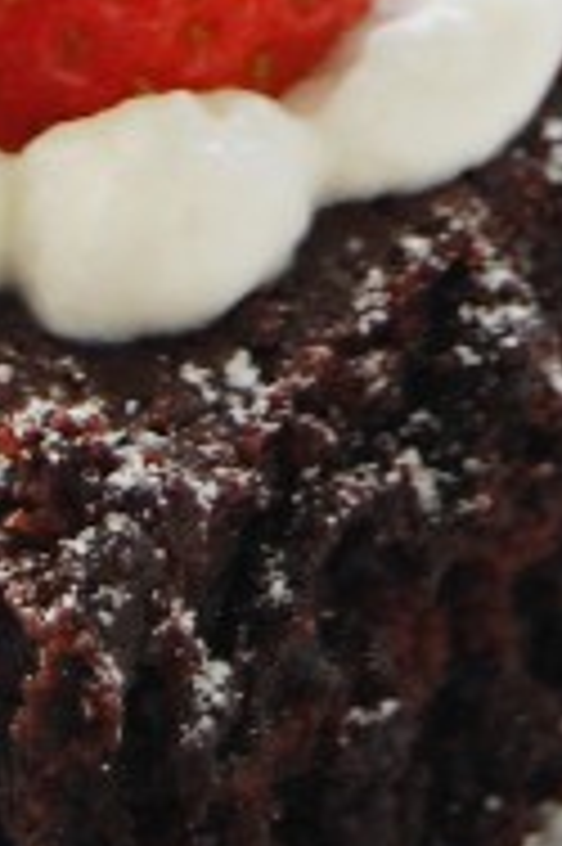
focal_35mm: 439
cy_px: -814
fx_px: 10290
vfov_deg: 4.6
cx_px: 371
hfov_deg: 3.1
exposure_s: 1/60
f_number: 5.6
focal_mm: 55
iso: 640
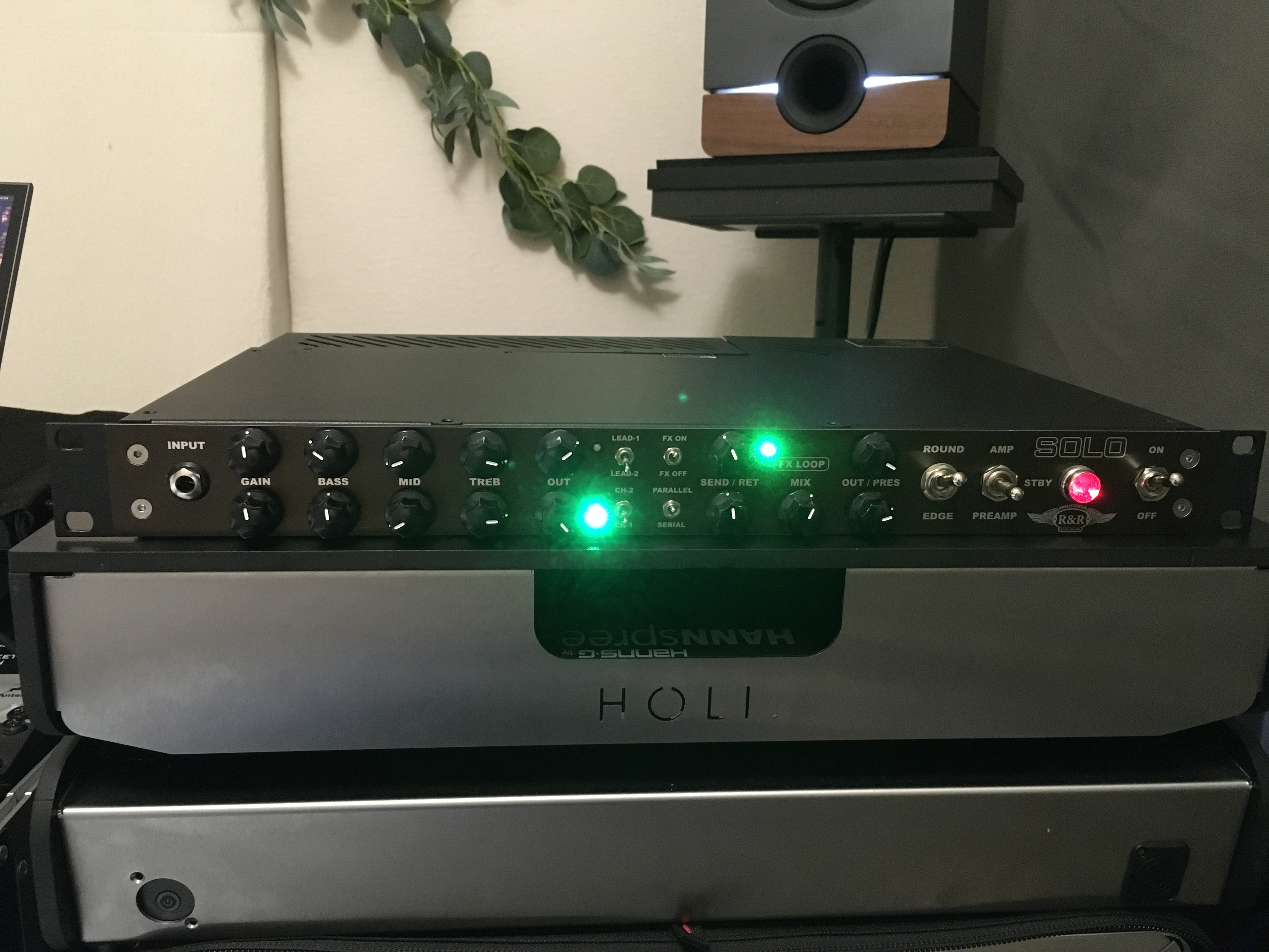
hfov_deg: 61.7
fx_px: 1063
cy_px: 476
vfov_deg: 48.2
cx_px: 634
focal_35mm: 29
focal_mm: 4.15
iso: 320
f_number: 2.2
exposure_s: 1/17
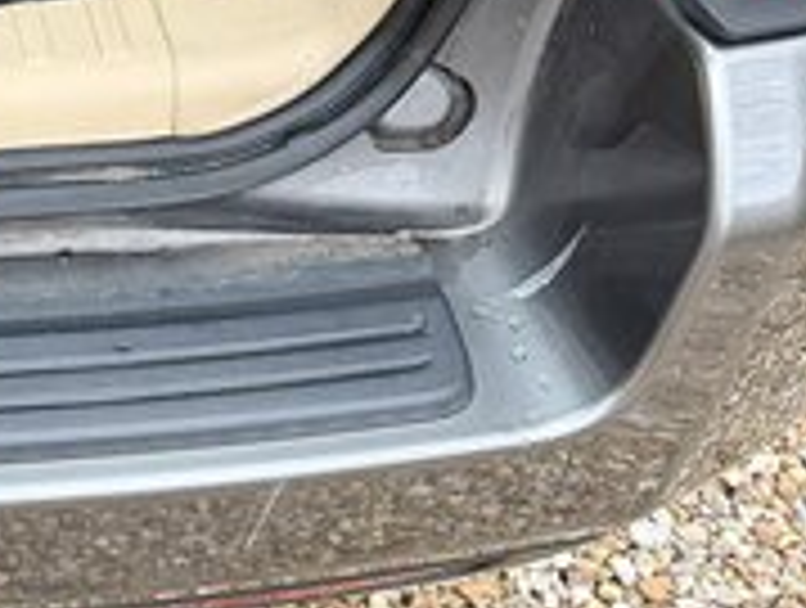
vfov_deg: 13.4
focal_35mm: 107
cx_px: -644
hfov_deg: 15.7
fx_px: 2496
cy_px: -158
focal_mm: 6.76
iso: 250
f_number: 1.78
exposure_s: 1/60
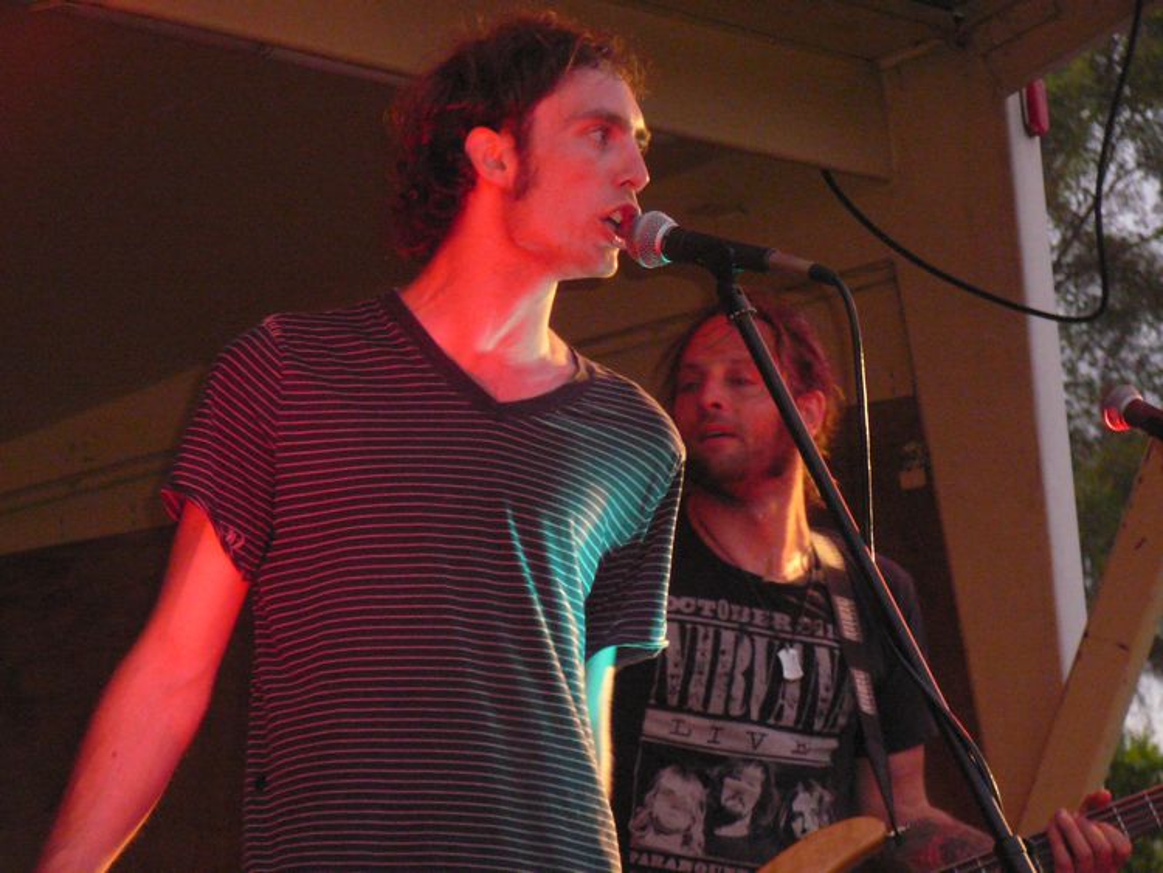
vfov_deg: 7.3
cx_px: 582
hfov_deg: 9.7
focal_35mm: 204
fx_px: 6856
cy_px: 436
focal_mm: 30.3
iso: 400
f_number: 4.1
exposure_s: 1/30
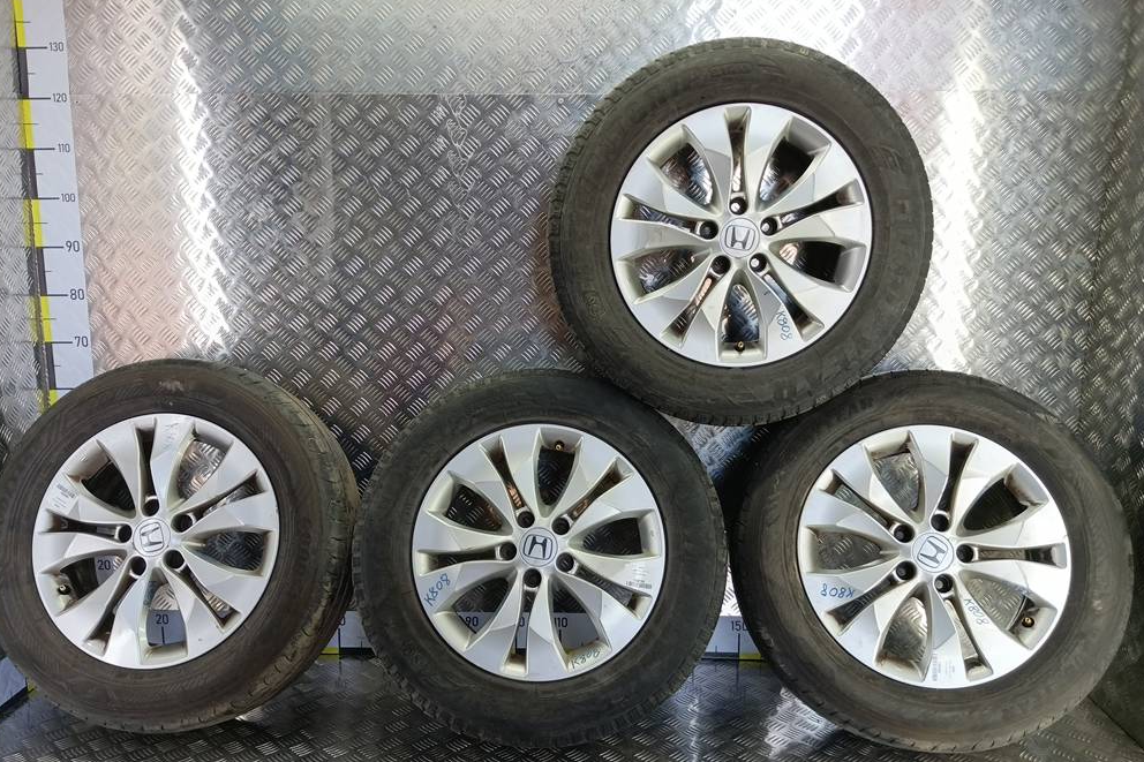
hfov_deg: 63.7
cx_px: 558
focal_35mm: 29
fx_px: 921
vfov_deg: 44.9
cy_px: 397
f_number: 1.6
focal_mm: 4.11
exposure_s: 1/50
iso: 113
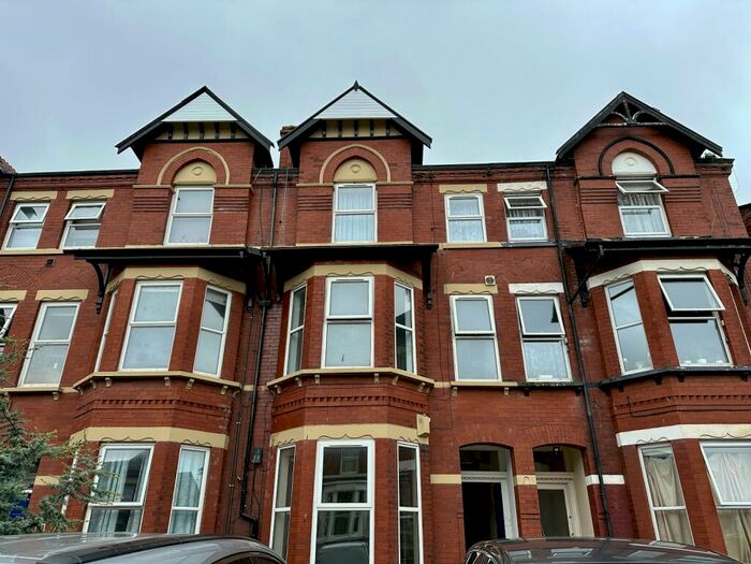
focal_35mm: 24
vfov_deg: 56.8
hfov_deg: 71.6
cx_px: 376
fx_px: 521
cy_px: 282
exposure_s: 1/1949
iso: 80
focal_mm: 6.86
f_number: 1.78
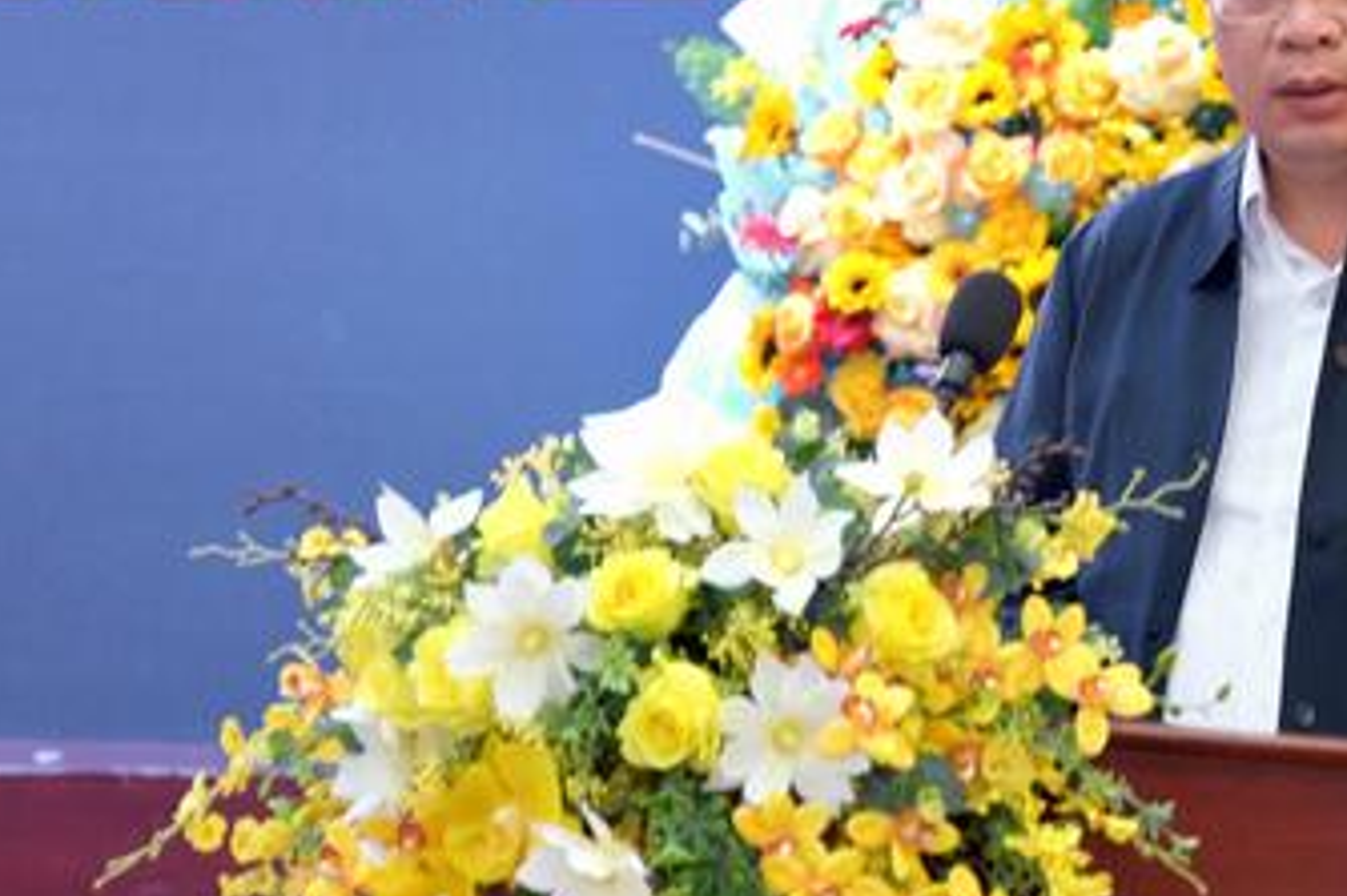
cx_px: 1094
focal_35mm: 198
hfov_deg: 10.4
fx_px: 7405
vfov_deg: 6.9
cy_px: 255
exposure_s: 1/40
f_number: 2.8
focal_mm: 55
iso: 1250
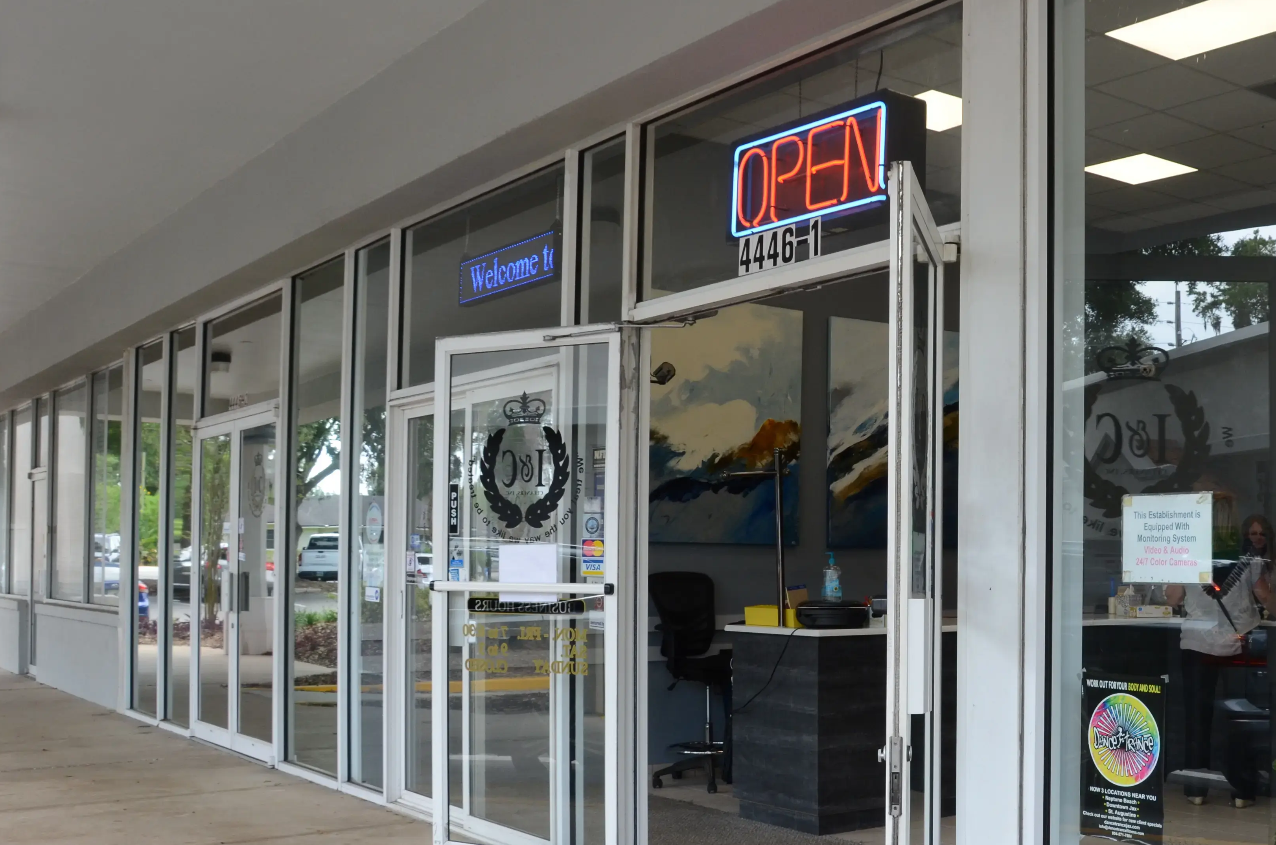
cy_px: 528
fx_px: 1450
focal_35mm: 41
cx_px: 920
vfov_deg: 32.3
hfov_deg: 46.2
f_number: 9
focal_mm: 18
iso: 400
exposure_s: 1/60
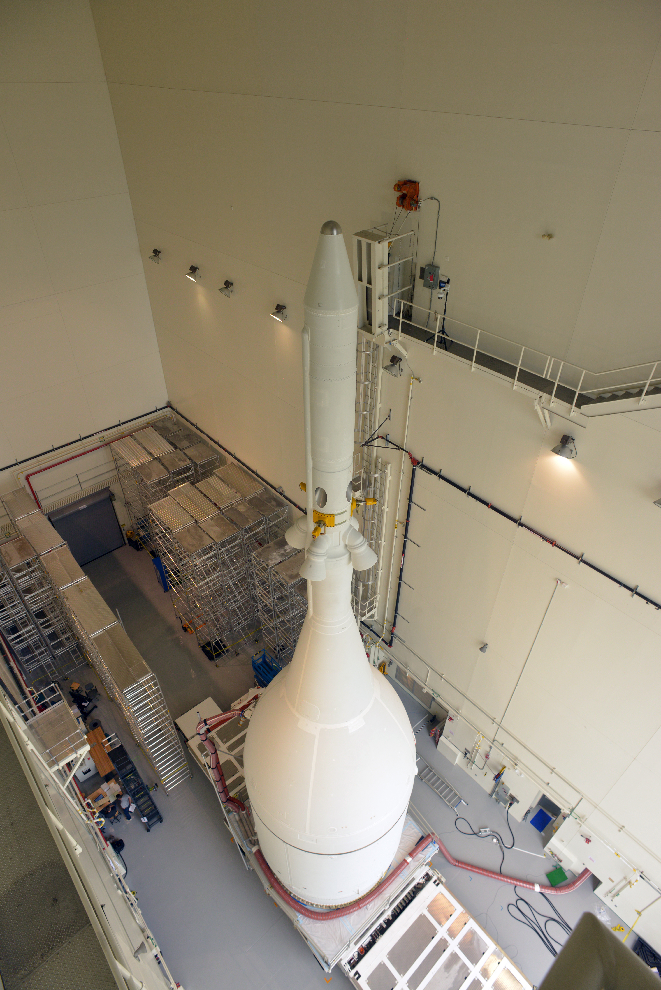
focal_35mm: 20
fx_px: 550
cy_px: 495
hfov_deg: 62.0
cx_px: 330
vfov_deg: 84.0
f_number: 8
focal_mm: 20
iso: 640
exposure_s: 1/125
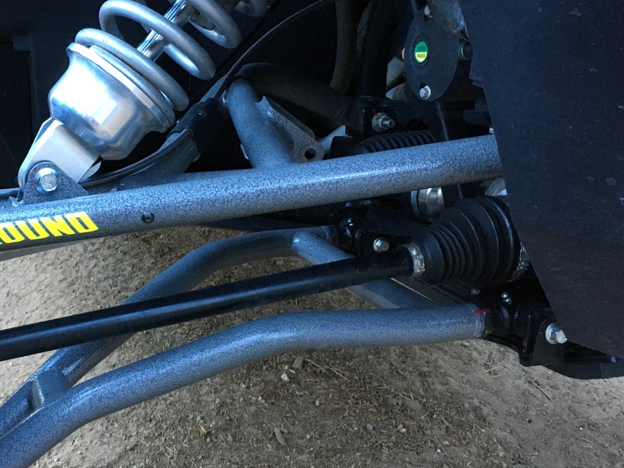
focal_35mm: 44
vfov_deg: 32.9
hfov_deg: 41.7
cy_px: 215
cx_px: 157
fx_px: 793
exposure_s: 1/20
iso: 200
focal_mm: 4.15
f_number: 2.2
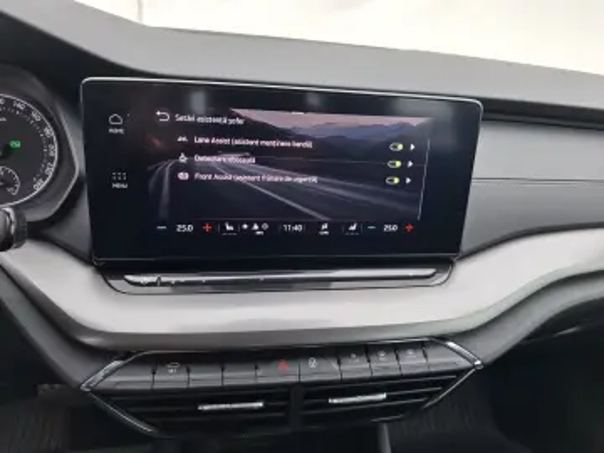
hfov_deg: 73.9
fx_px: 401
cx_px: 302
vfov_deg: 58.9
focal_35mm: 23
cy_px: 226
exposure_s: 1/138
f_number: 1.8
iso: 50
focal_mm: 5.54
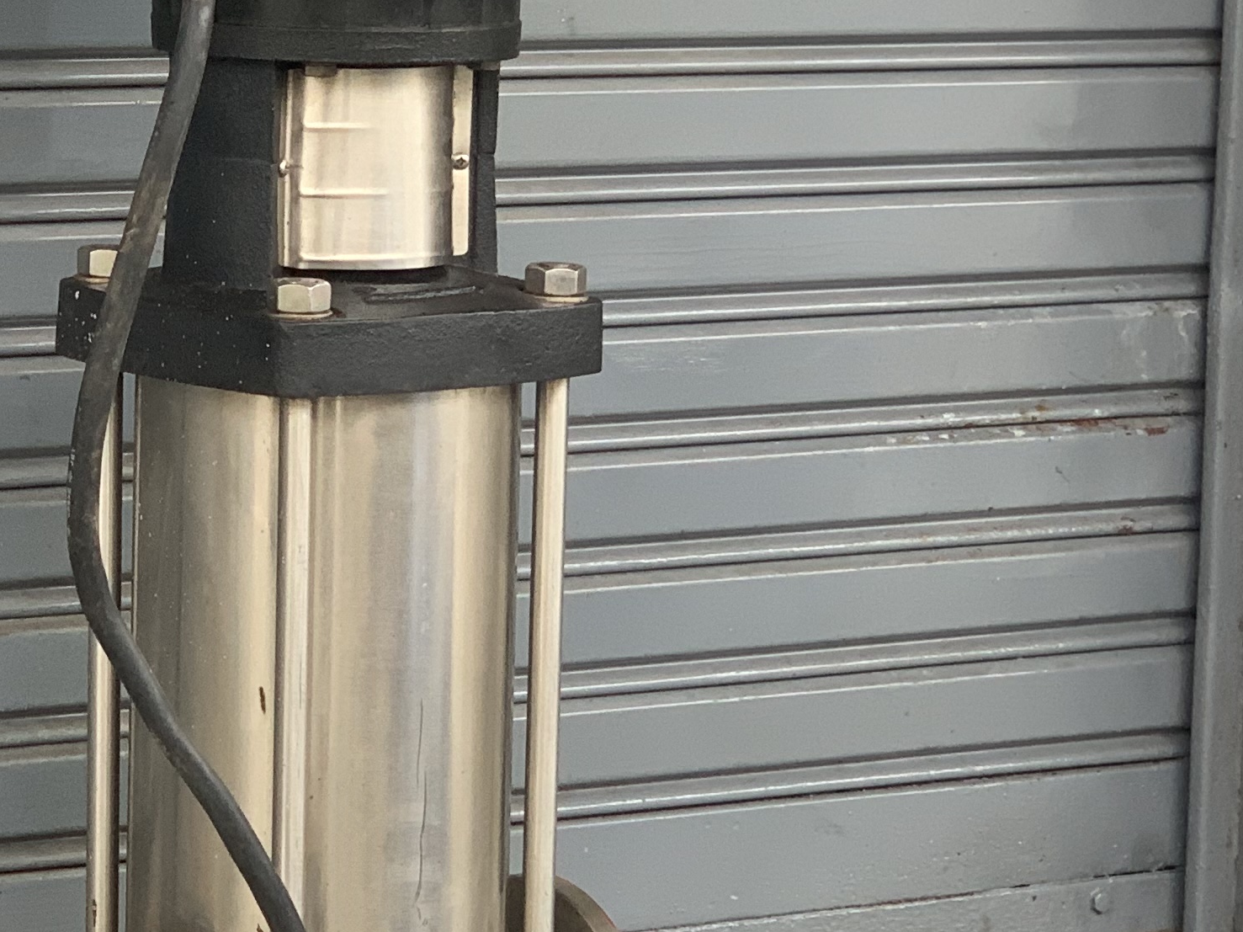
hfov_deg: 13.9
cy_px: 301
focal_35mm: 142
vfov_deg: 10.4
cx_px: 321
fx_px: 5098
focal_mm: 6
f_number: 2.4
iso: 80
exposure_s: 1/122
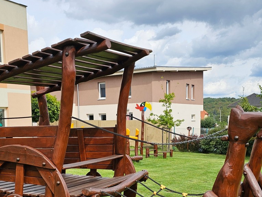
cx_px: 121
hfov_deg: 39.6
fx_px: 363
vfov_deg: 29.7
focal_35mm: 48
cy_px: 153
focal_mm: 6.3
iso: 10
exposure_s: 1/859
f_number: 1.7
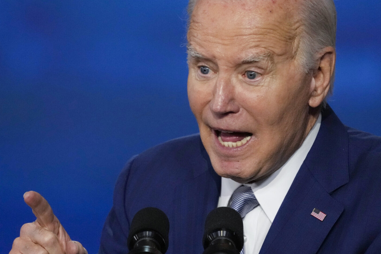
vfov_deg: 1.3
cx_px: 154
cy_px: 162
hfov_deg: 1.9
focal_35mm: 1084
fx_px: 11473
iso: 4000
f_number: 6.3
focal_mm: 600
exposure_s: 1/320
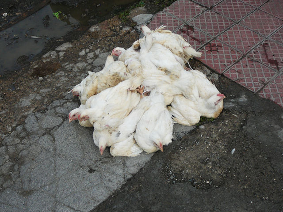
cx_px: 142
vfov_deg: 30.9
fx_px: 384
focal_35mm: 47
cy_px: 106
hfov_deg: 40.4
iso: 80
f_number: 3.3
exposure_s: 1/250
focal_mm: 7
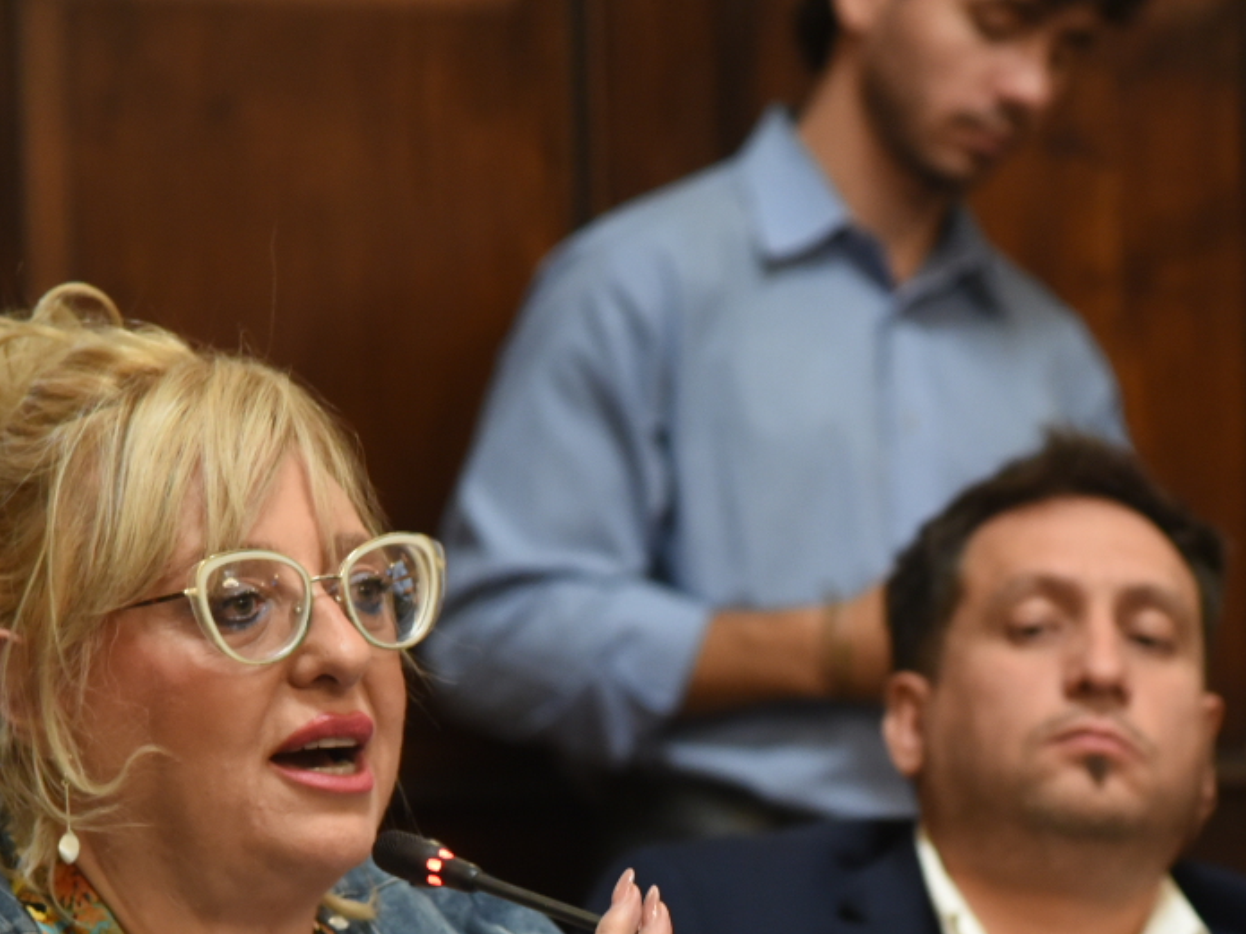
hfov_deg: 7.4
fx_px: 9681
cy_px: 875
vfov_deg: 5.5
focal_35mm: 269
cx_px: 839
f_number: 4
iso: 2000
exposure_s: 1/60
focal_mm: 120
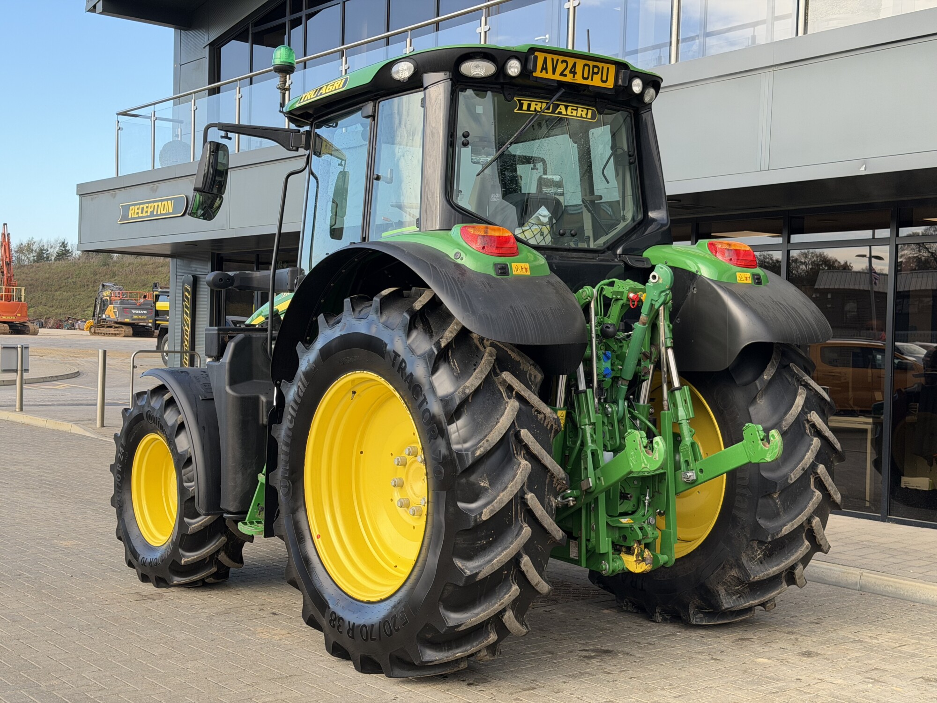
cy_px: 352
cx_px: 468
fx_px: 1299
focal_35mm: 48
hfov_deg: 39.7
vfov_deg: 30.3
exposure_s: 1/828
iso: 80
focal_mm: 6.76
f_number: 1.78
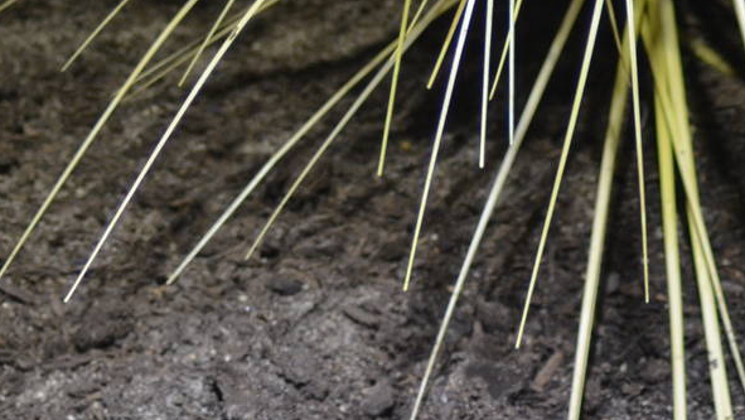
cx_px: 25
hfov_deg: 7.2
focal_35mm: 297
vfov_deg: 4.1
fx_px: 5869
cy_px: 528
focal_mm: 70
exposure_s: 1/125
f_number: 4
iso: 800
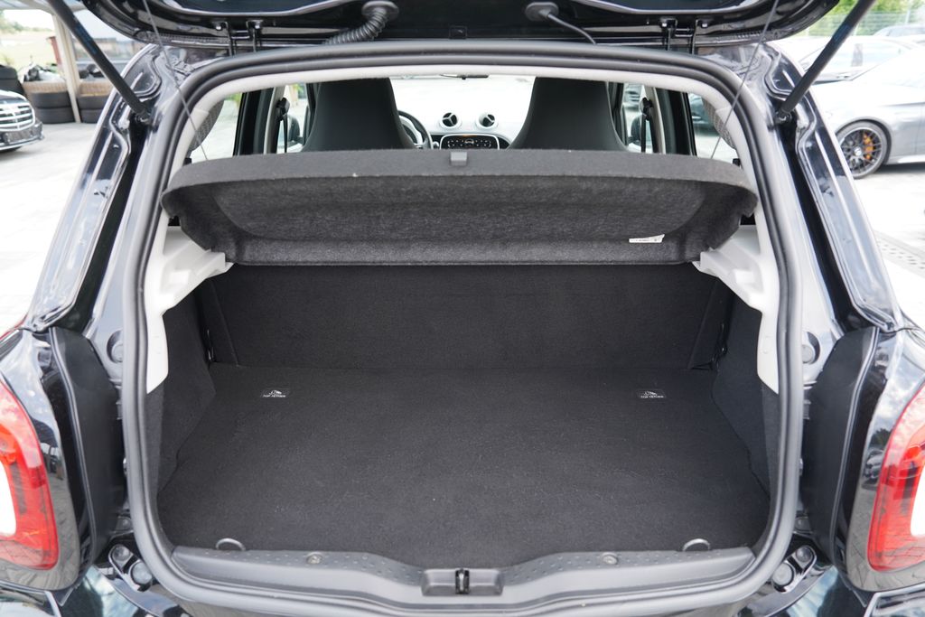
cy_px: 308
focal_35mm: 24
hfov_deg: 73.7
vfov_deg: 53.1
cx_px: 462
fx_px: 617
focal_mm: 24
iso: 320
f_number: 4
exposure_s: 1/60
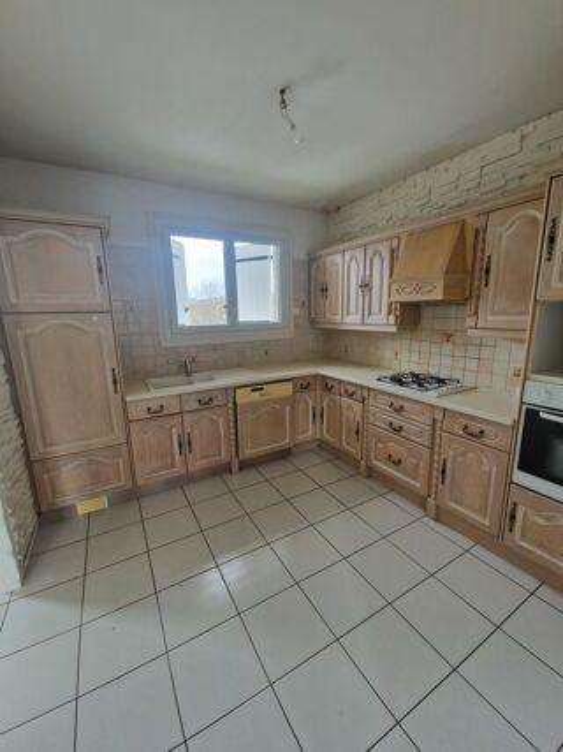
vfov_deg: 106.2
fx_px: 282
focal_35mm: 13
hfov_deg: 89.9
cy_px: 376
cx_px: 282
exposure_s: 1/50
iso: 64
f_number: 2.2
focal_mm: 2.2
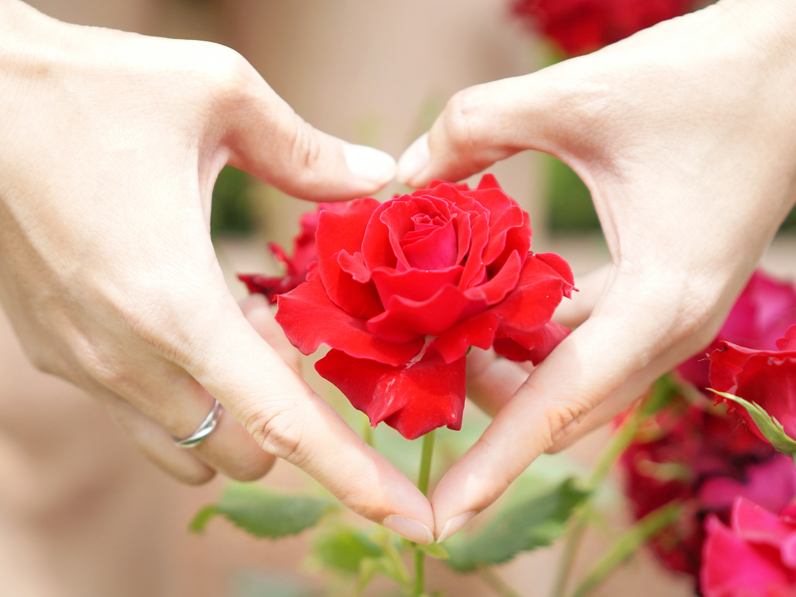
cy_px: 297
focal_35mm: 58
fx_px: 1323
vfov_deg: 25.4
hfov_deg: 33.5
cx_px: 394
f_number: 2.2
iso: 100
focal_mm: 35
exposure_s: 1/1250
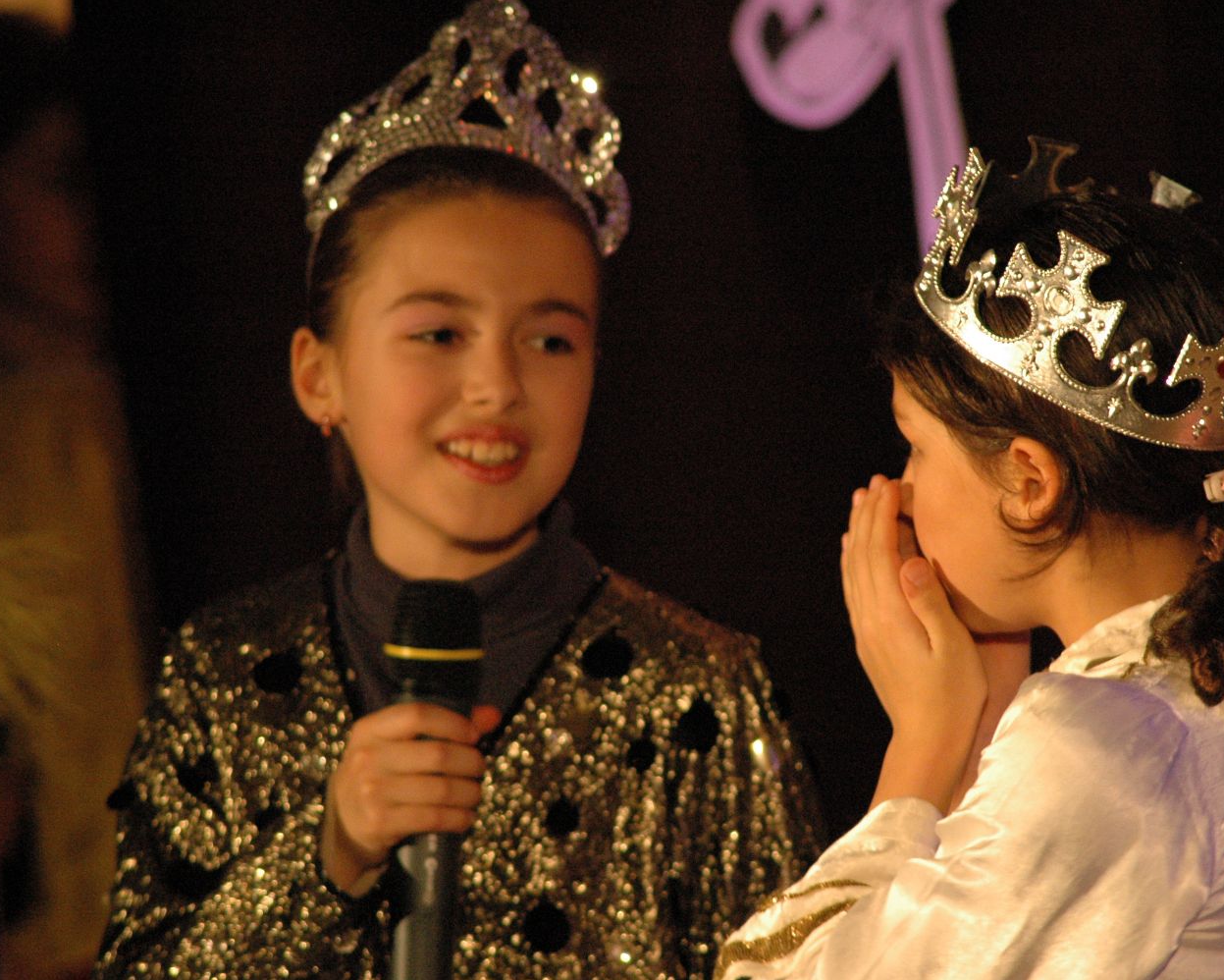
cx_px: 683
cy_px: 490
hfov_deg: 4.8
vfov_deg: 3.8
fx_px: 14746
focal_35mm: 407
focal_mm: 240
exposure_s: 1/20
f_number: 5.3
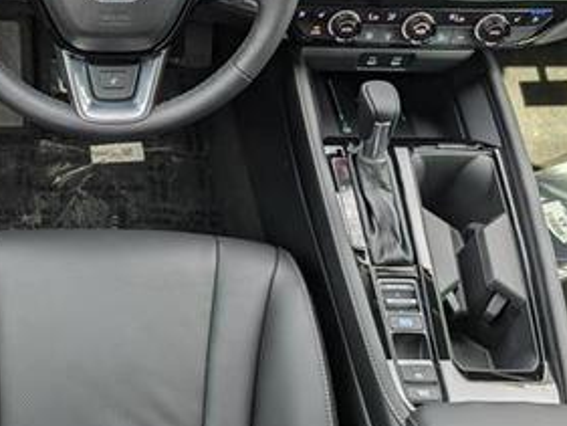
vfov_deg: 33.2
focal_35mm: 43
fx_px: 705
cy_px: 127
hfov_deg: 41.4
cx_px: 91
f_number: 1.68
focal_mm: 6.9
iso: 165
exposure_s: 1/278
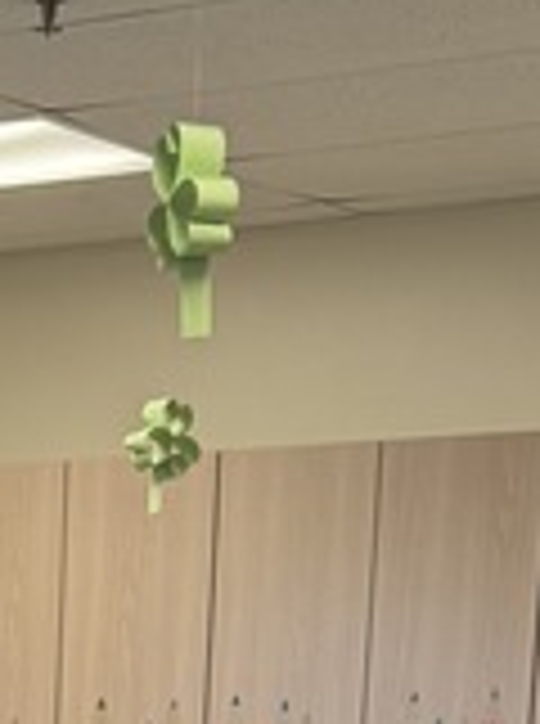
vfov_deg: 10.8
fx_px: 3195
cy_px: 1808
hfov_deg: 9.4
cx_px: -288
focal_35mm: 153
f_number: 1.78
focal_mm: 6.76
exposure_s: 1/60
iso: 125
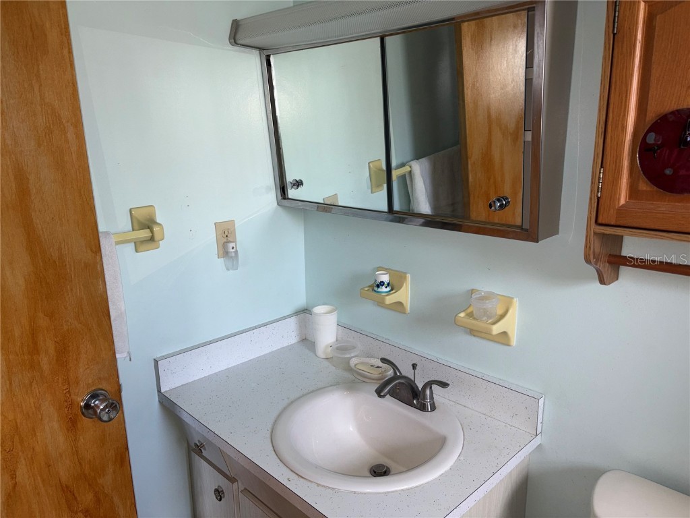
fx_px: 518
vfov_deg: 53.1
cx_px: 345
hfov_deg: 67.3
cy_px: 259
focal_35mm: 26
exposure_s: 1/33
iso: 50
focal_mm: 5.96
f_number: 1.6
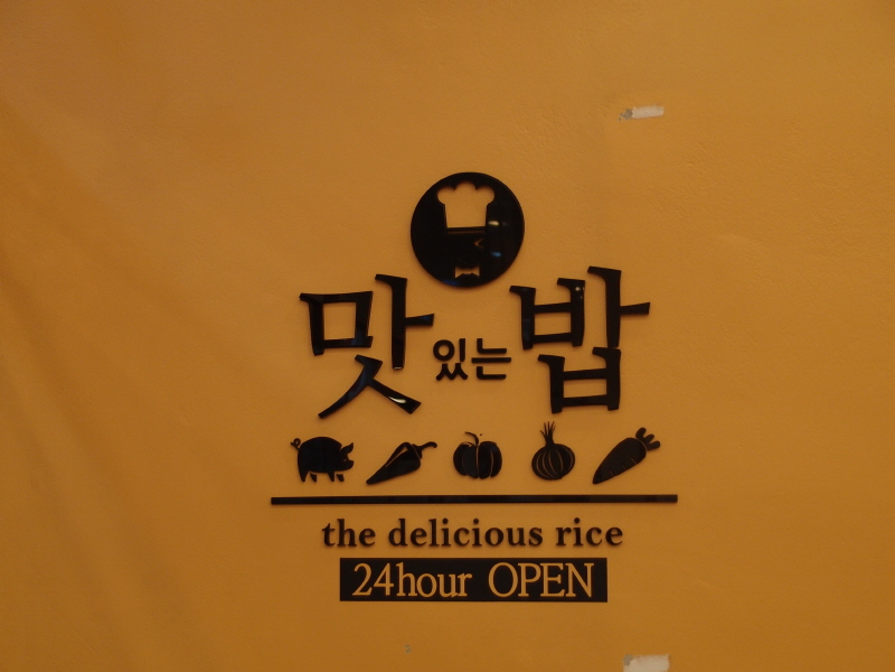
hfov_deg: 32.2
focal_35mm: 60
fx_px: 1551
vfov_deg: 24.4
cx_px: 448
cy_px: 336
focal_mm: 12.88
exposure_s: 1/50
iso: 125
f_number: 2
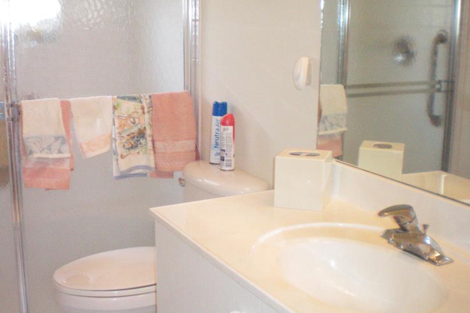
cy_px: 177
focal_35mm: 49
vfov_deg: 27.5
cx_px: 228
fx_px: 640
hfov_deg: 40.3
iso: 400
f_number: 3.1
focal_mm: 6.3
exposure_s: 1/60
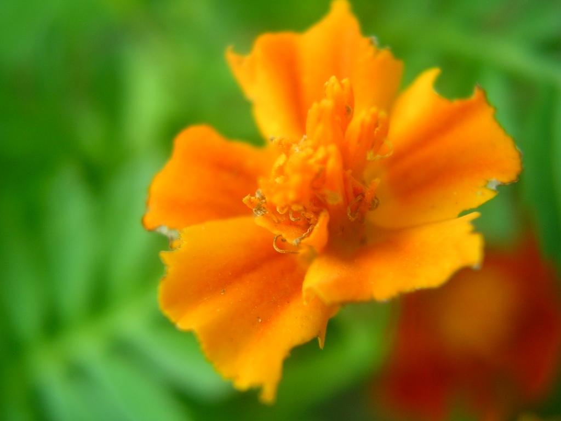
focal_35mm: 38
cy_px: 210
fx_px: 616
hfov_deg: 49.0
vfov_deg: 37.7
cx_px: 280
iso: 50
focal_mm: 5.8
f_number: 2.8
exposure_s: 1/49.2
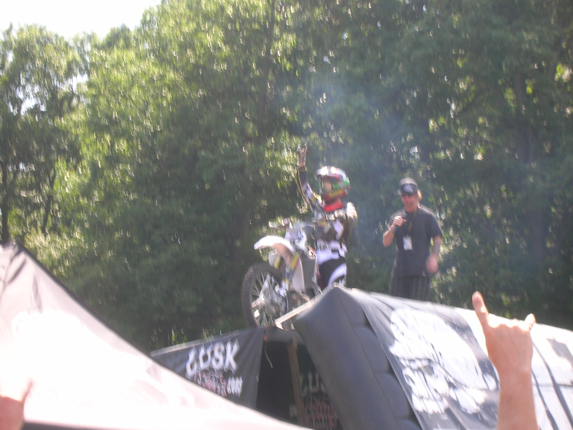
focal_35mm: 103
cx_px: 284
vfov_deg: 14.4
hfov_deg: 19.1
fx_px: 1705
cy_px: 216
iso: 50
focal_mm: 17.1
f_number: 8.2
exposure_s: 1/32
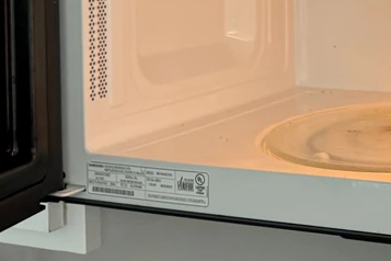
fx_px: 912
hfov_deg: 22.4
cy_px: -55
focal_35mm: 84
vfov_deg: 15.6
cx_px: 463
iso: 250
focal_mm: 6.76
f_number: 1.78
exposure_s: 1/60
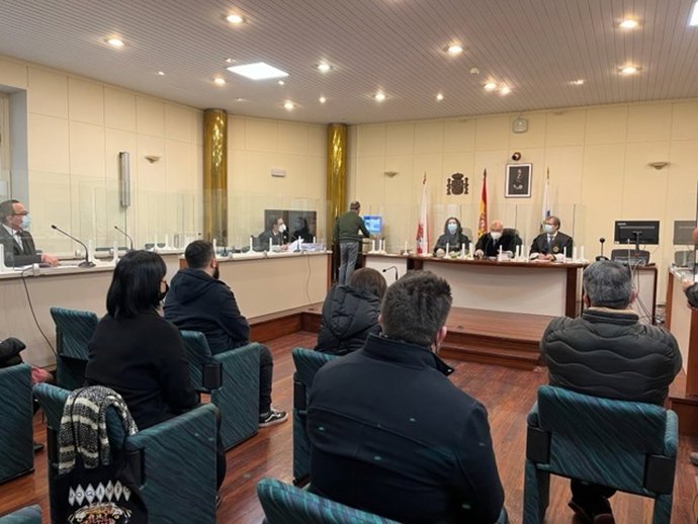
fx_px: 524
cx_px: 349
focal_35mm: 26
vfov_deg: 53.1
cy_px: 262
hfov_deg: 67.3
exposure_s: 1/50
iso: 160
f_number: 1.6
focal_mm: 5.1
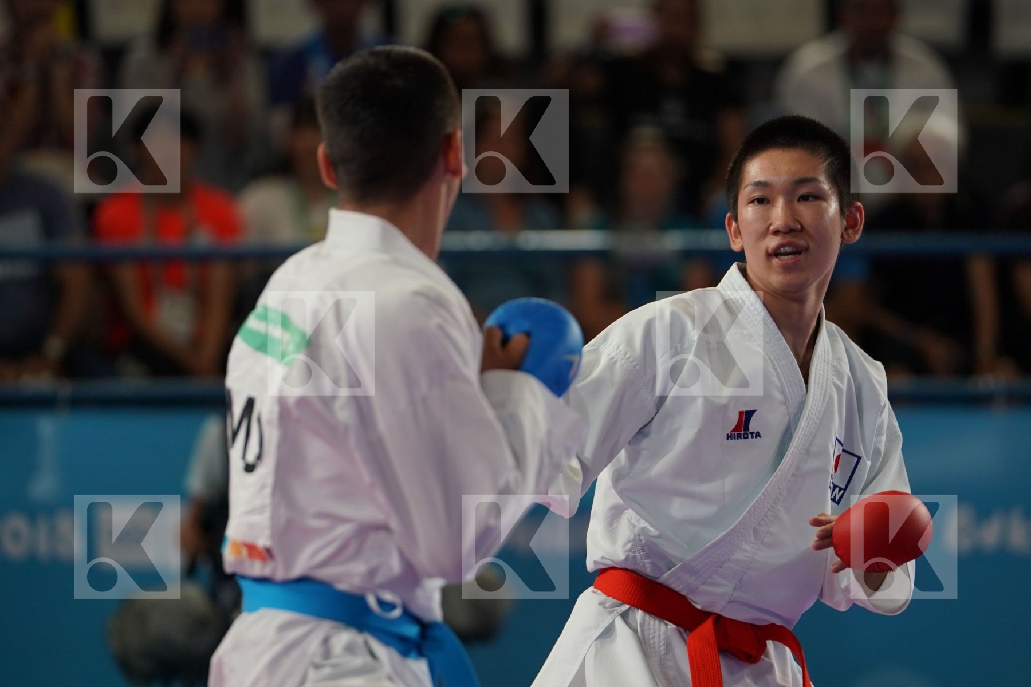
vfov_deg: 4.9
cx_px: 516
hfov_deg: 7.3
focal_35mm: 283
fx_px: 8104
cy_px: 344
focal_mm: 189
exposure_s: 1/500
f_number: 2.8
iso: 500
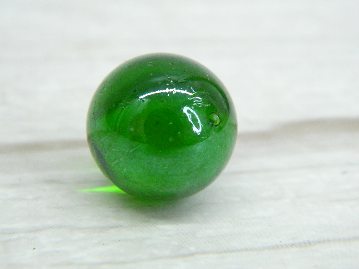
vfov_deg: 14.4
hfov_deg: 19.1
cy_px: 134
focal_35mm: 103
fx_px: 1068
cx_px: 180
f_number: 4.5
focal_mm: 18.6
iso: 400
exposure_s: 1/80
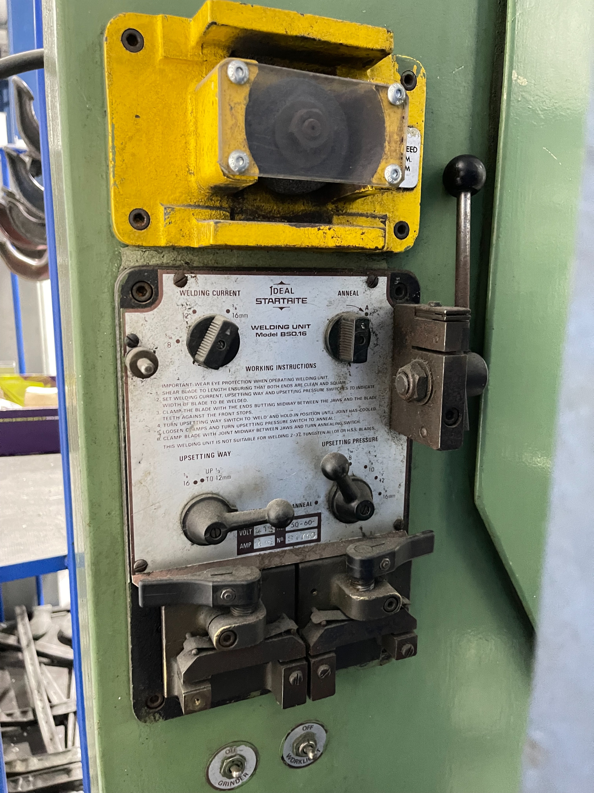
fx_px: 595
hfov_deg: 53.1
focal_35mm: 26
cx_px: 297
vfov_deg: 67.3
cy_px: 396
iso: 1250
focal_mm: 5.1
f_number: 1.6
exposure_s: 1/17
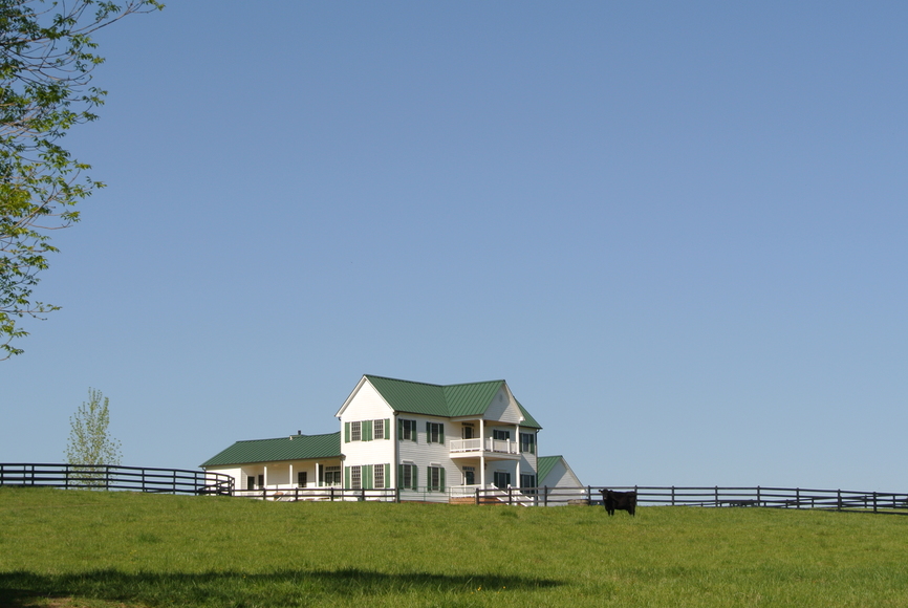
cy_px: 304
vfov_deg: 16.9
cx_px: 454
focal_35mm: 81
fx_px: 2046
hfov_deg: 25.0
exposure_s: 1/250
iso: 100
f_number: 9
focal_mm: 30
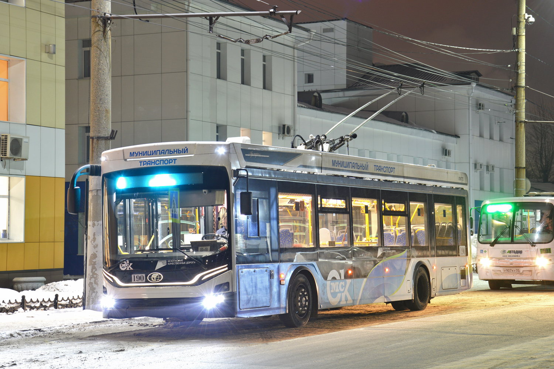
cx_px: 277
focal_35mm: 75
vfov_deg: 18.2
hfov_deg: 27.0
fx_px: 1154
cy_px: 184
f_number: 6.3
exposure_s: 2.5
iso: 100
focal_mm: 50
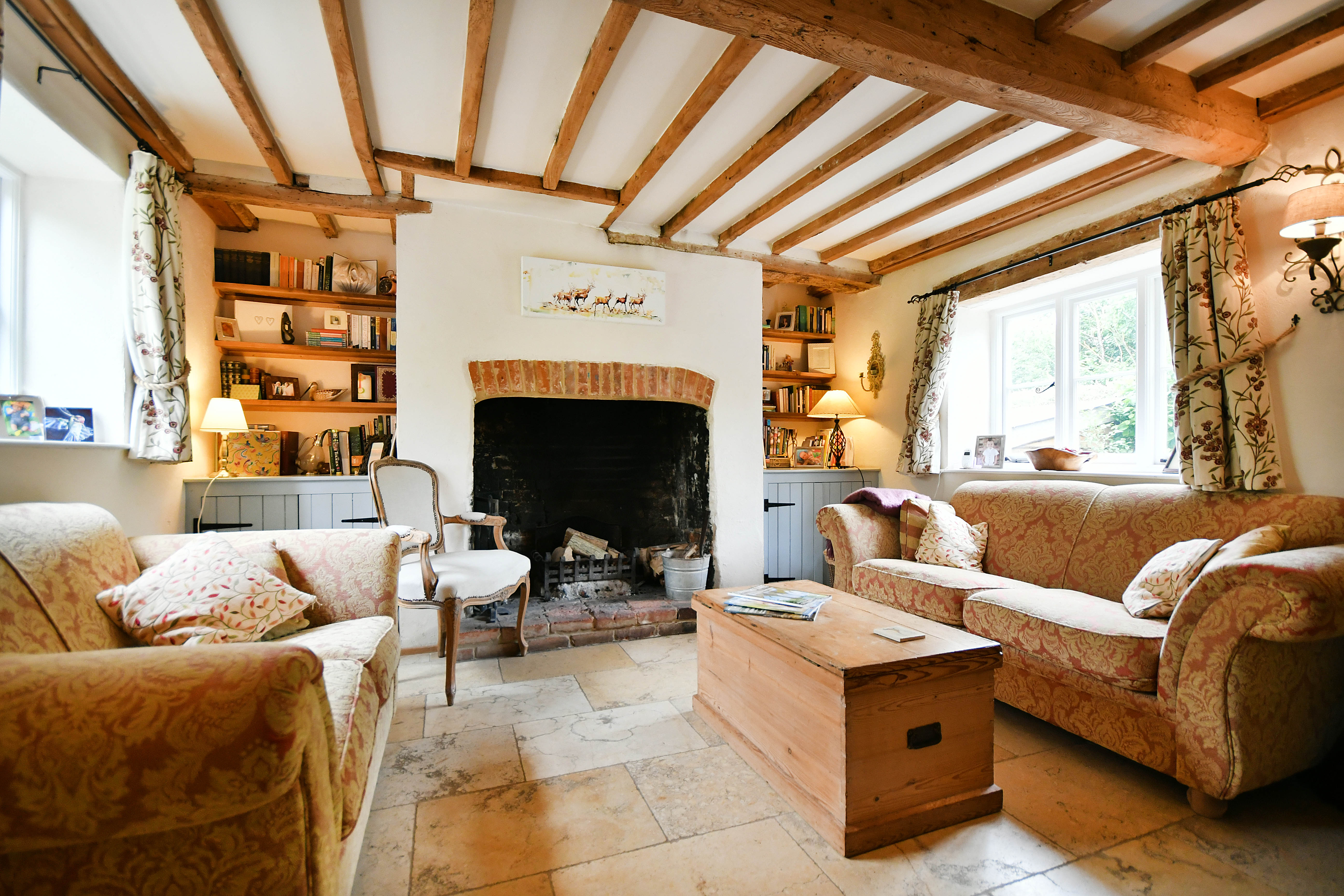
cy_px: 448
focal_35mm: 15
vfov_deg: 77.3
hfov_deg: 100.4
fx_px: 560
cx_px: 672
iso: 1600
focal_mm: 10
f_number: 5
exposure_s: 1/125
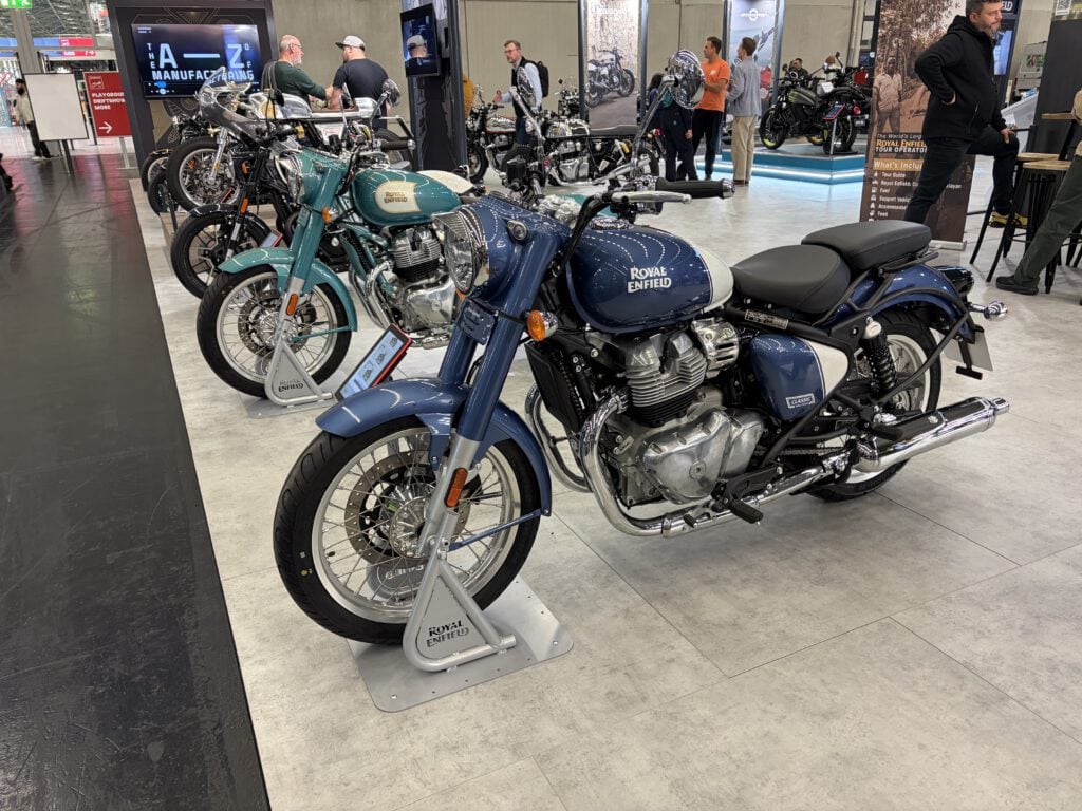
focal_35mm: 26
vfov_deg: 53.1
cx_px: 541
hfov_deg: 67.3
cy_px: 406
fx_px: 813
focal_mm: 5.96
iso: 160
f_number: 1.6
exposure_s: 1/50
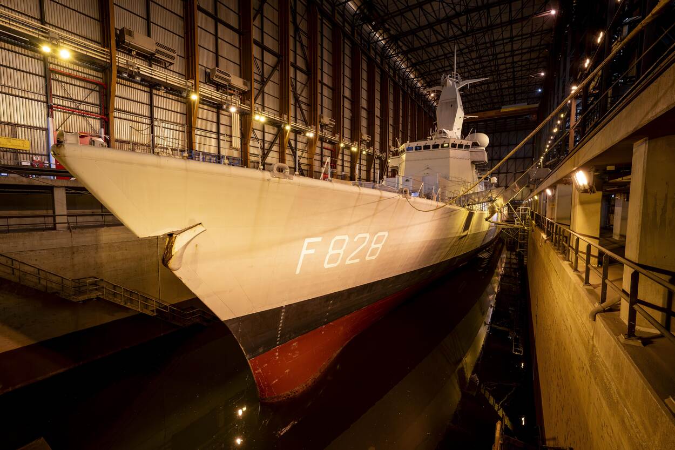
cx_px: 338
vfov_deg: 77.3
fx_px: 281
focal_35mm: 15
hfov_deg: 100.4
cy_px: 225
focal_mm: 15
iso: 1600
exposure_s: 1/50
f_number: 5.6
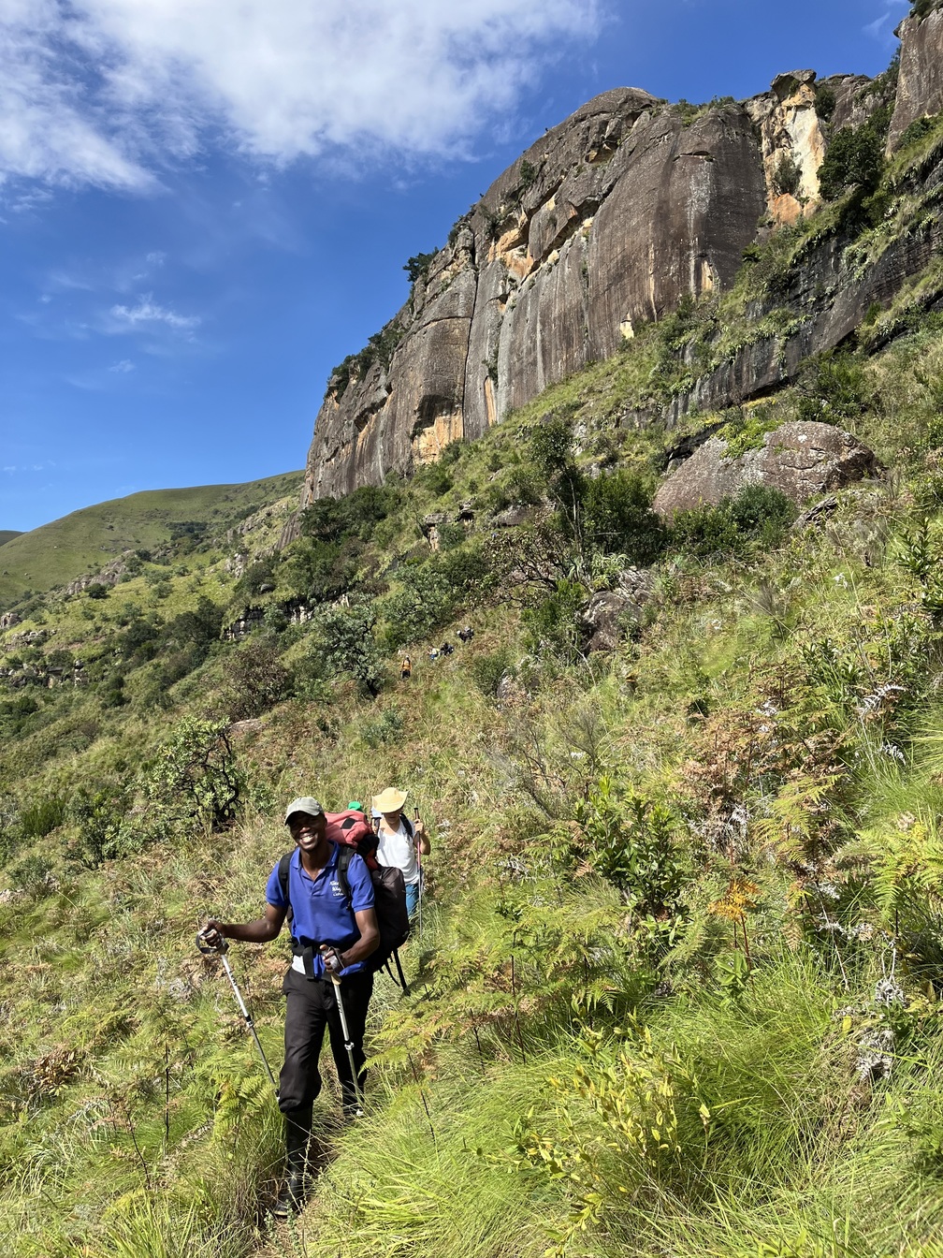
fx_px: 944
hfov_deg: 53.1
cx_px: 472
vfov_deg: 67.3
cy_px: 629
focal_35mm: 26
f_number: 1.6
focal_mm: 5.1
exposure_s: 1/2062
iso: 50
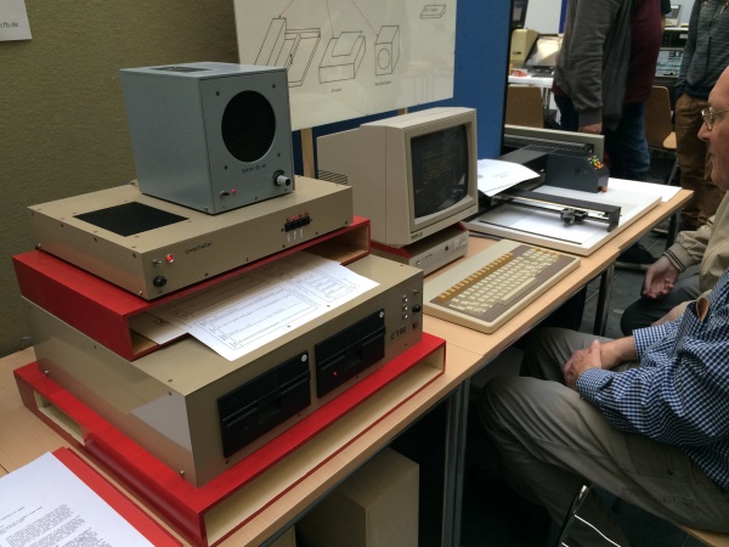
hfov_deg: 60.0
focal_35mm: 30
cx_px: 364
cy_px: 274
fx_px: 632
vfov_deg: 46.8
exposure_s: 1/120
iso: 64
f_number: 2.2
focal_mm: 4.12
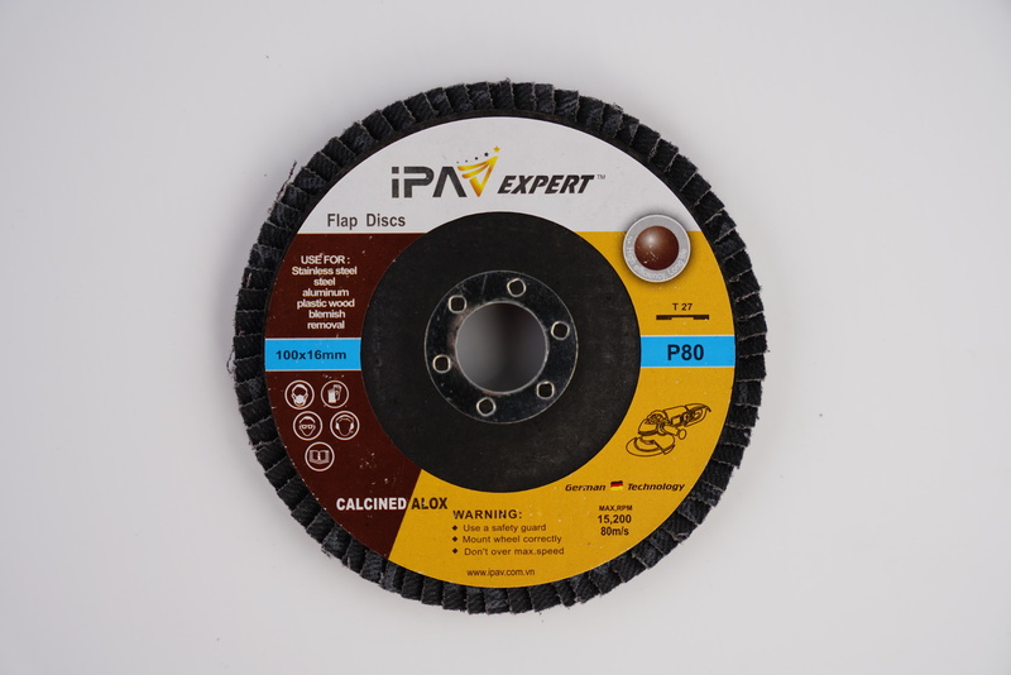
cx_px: 506
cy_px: 338
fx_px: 1966
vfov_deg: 19.5
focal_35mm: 70
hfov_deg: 28.8
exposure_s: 1/160
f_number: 5
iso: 400
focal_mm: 70
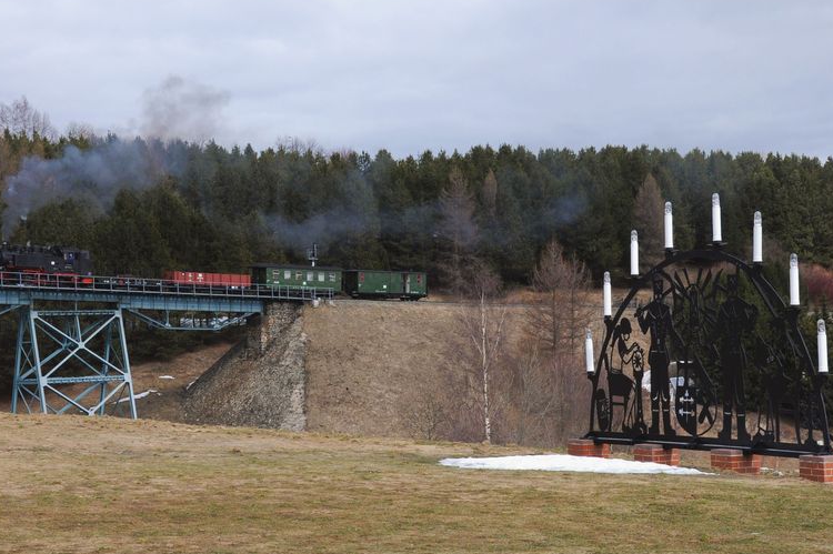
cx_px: 329
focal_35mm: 72
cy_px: 310
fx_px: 1658
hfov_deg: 28.1
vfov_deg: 19.0
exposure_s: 1/500
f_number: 9
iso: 250
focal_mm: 35
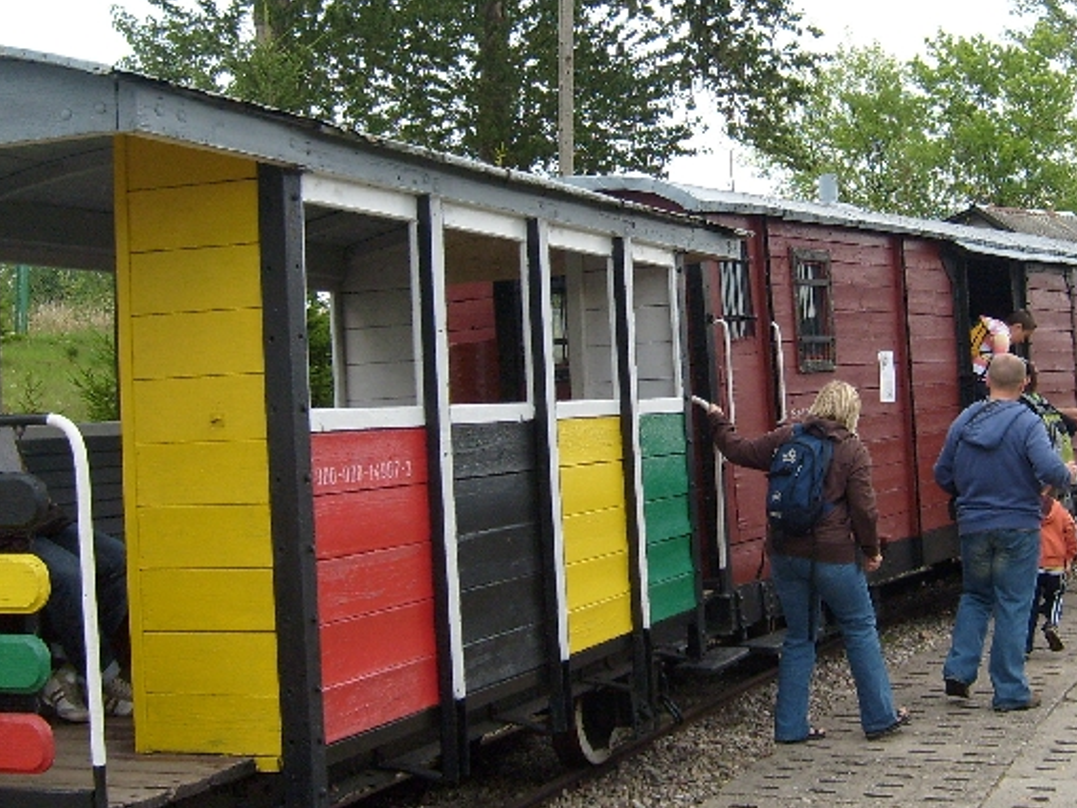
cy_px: 360
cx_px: 741
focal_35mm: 55
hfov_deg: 34.5
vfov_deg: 26.6
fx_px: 1712
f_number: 2.8
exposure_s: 1/350
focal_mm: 5.8
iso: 80
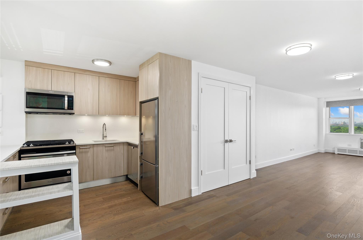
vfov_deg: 69.4
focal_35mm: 17
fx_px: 174
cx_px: 182
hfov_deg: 92.6
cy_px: 120
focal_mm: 11.5
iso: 400
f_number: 8
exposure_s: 1/3
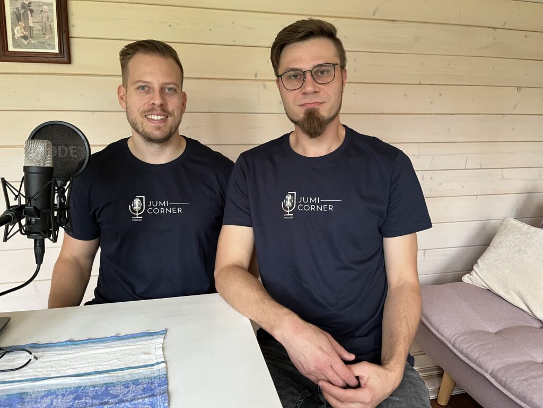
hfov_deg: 67.3
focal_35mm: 26
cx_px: 272
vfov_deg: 53.1
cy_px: 204
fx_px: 408
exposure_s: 1/60
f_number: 1.6
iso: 500
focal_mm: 5.1
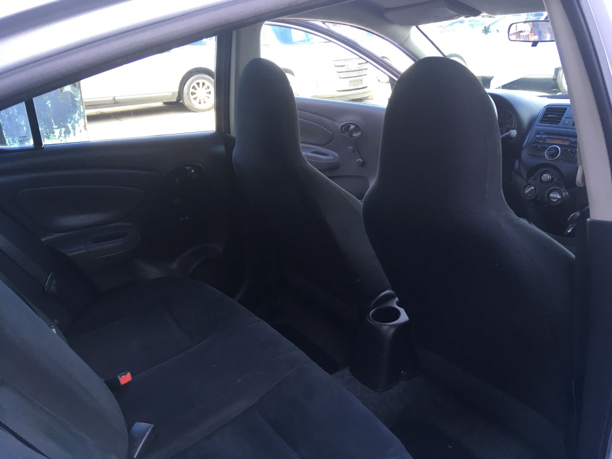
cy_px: 230
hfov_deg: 61.7
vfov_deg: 48.2
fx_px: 513
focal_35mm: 29
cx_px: 306
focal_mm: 4.15
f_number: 2.2
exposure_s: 1/40
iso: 25
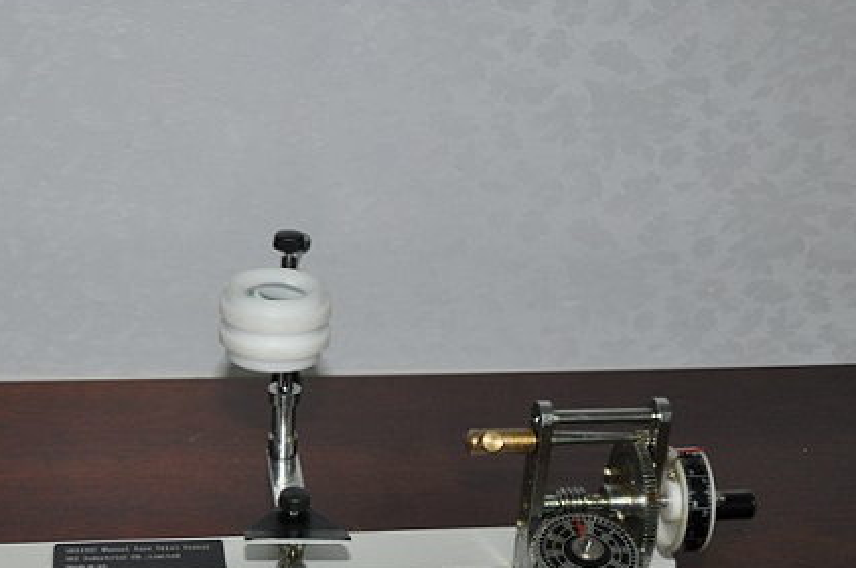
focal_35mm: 64
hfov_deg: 31.0
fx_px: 1519
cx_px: 229
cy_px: 478
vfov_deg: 20.9
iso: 800
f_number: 3.8
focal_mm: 24
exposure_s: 1/60
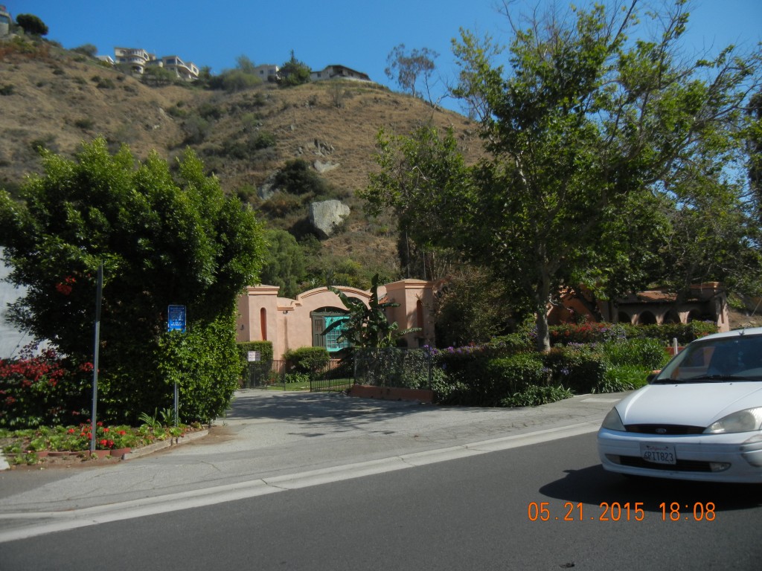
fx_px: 660
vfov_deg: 46.8
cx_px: 381
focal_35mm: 30
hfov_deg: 60.0
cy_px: 286
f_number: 7
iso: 160
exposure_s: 1/524
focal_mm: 5.4
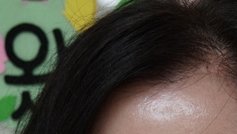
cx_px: 157
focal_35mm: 224
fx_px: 1409
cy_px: 335
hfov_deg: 9.6
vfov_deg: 5.2
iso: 2000
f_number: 6.3
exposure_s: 1/200
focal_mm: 48
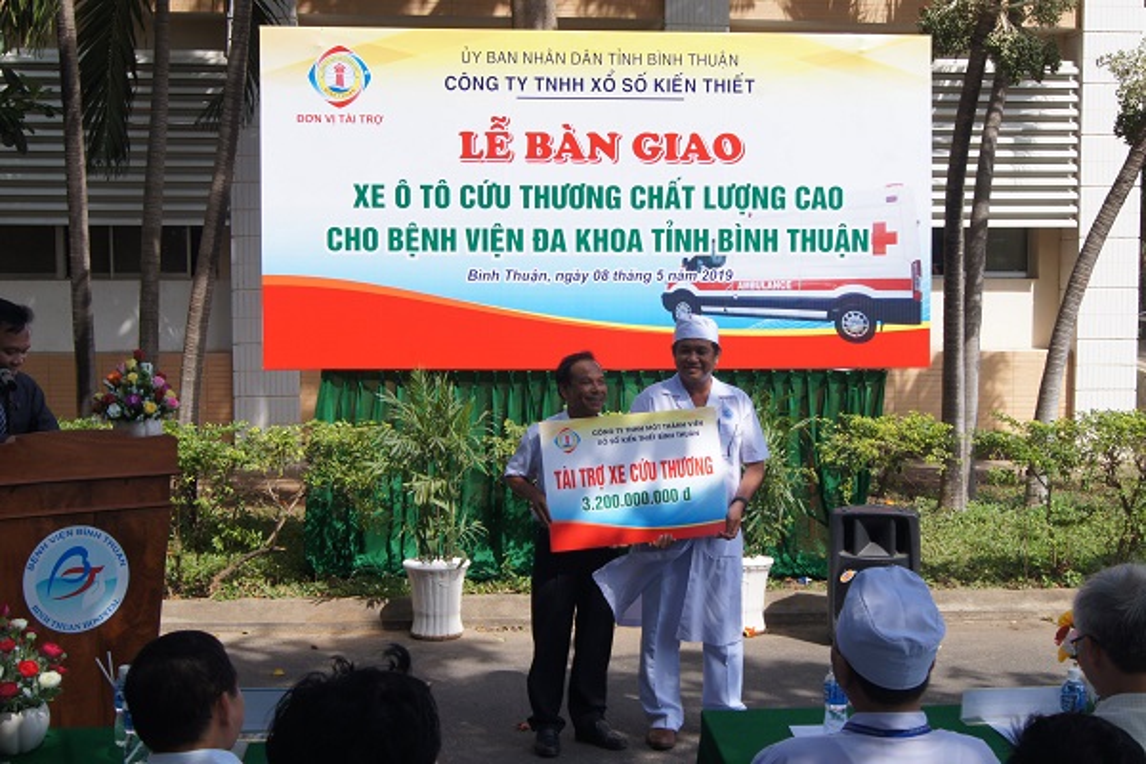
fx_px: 1432
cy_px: 382
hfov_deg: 43.6
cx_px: 573
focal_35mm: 45
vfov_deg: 29.9
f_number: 20
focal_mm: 30
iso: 200
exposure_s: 1/80
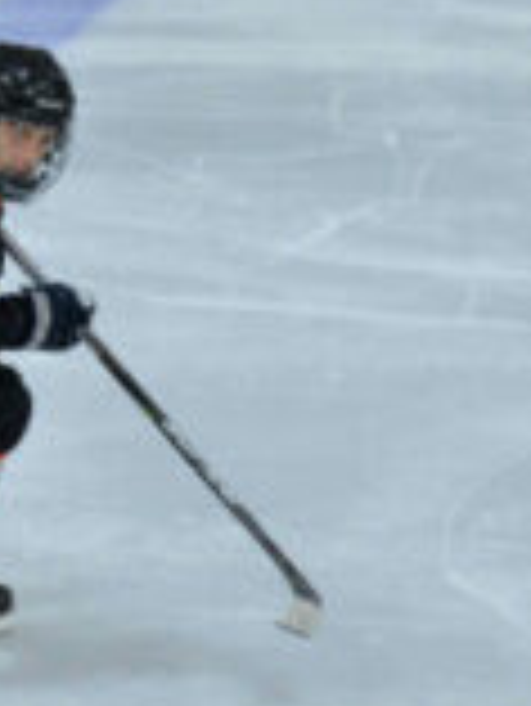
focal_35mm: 578
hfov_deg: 2.6
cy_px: 542
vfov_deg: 3.4
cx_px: -189
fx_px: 11806
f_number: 6.3
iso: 4000
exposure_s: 1/1000
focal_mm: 210
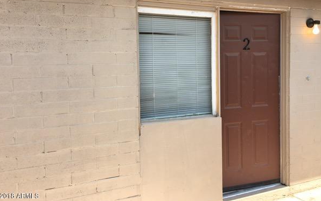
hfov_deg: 58.1
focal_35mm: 33
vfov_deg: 38.2
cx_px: 169
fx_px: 289
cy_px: 78
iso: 25
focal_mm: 4.15
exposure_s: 1/409
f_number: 2.2
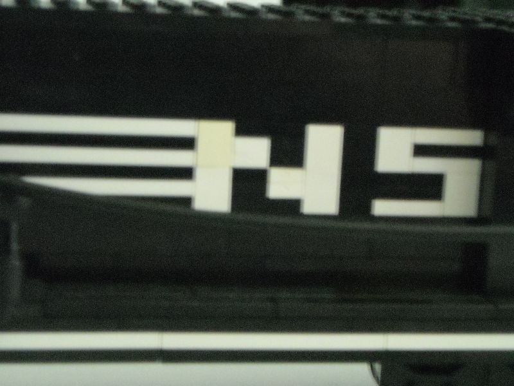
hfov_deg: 18.7
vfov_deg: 14.1
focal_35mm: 105
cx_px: 257
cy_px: 193
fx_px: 1559
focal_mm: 17.1
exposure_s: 1/3
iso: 800
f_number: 4.7
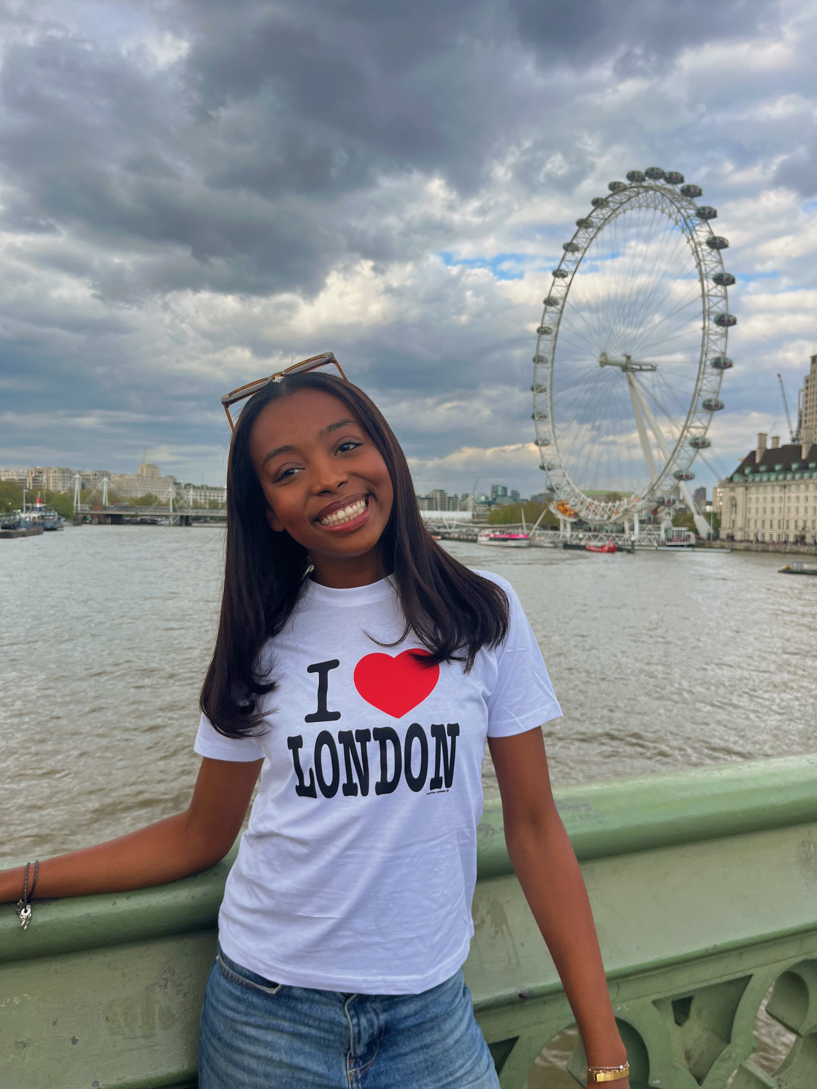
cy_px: 544
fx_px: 818
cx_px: 408
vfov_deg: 67.3
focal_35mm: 26
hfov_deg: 53.1
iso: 50
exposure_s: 1/714
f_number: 1.6
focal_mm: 5.1
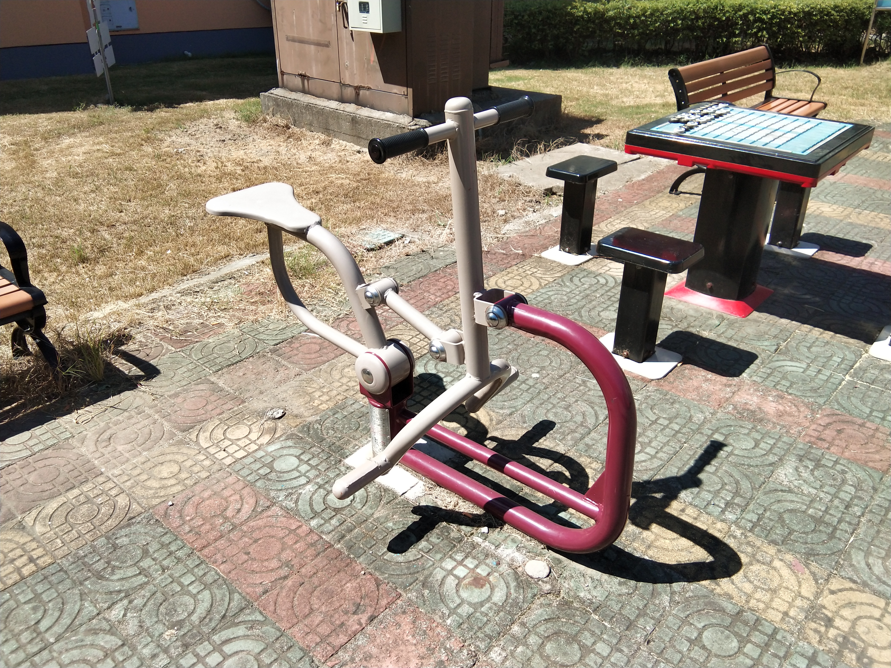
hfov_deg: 58.4
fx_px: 798
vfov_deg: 45.4
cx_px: 446
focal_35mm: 31
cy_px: 334
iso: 50
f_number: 2.2
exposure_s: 1/699
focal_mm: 3.69
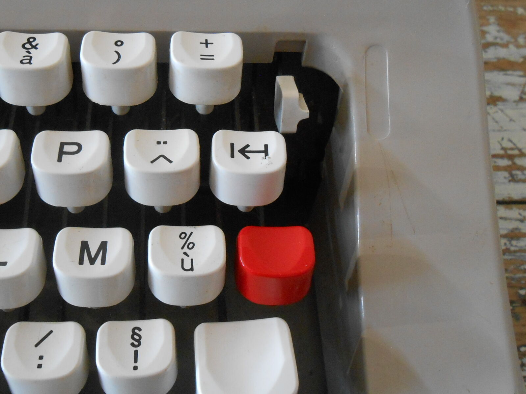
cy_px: 140
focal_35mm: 37
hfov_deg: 49.8
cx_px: 205
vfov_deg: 38.3
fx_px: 562
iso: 400
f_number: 3.5
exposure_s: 1/30
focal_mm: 4.6
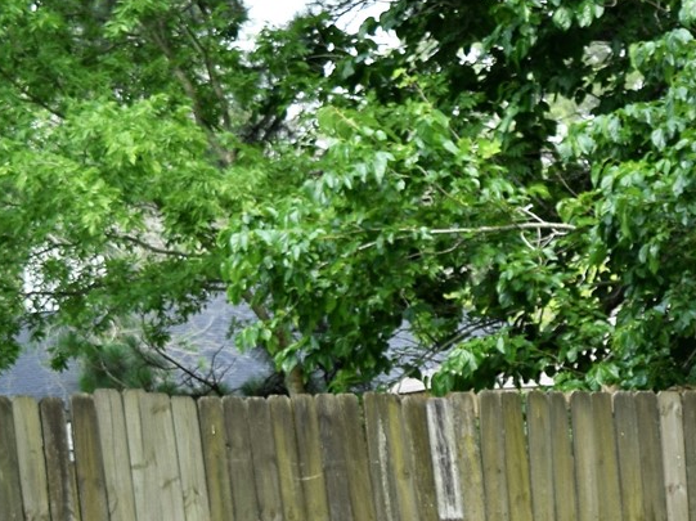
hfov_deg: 9.5
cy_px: 794
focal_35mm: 197
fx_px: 3958
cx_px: 1301
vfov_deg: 7.4
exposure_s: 1/250
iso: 320
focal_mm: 34
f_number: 8
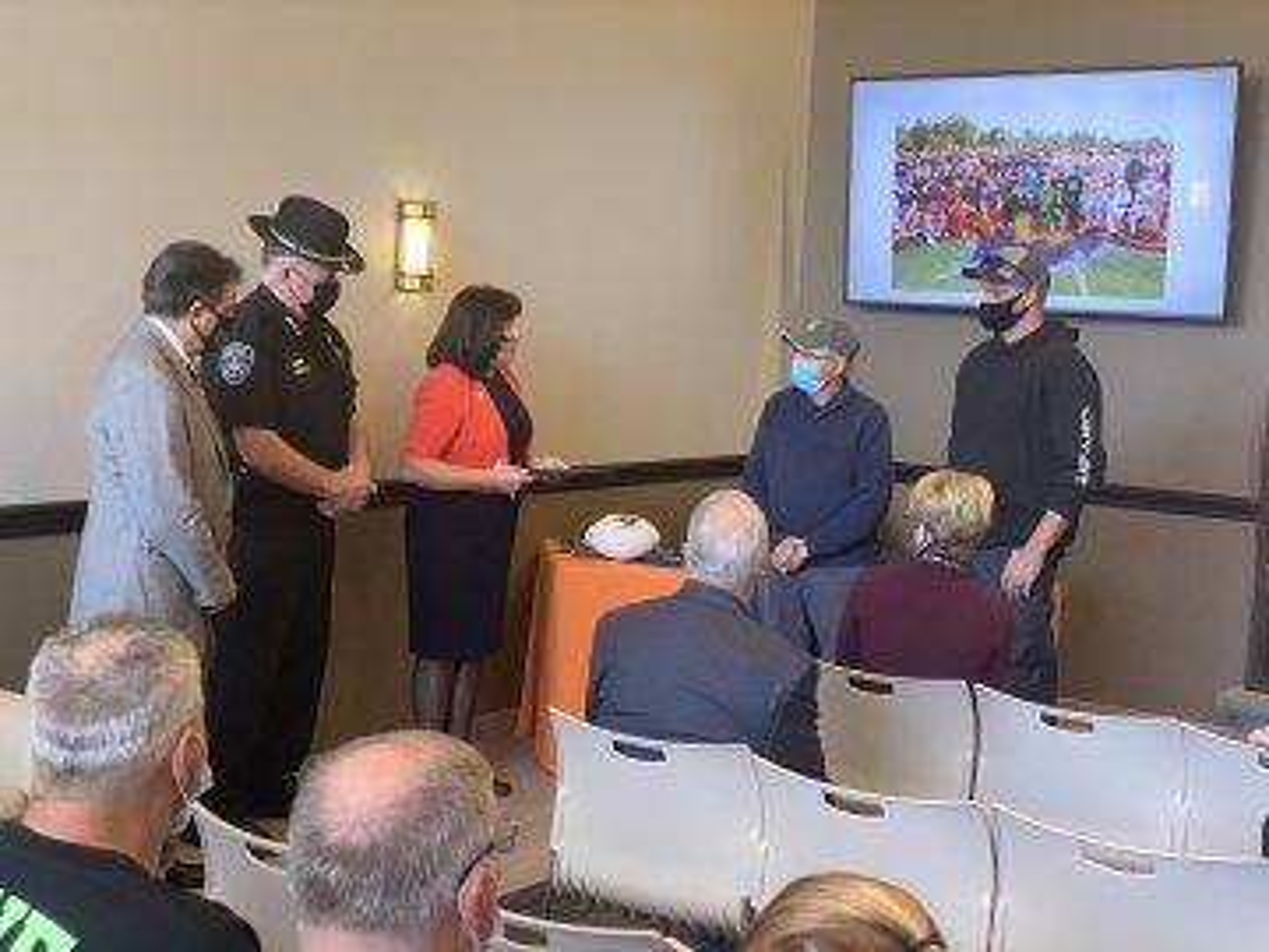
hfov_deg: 36.8
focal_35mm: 52
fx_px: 1906
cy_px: 476
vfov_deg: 28.0
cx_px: 634
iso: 400
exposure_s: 1/60
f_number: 2
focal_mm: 6
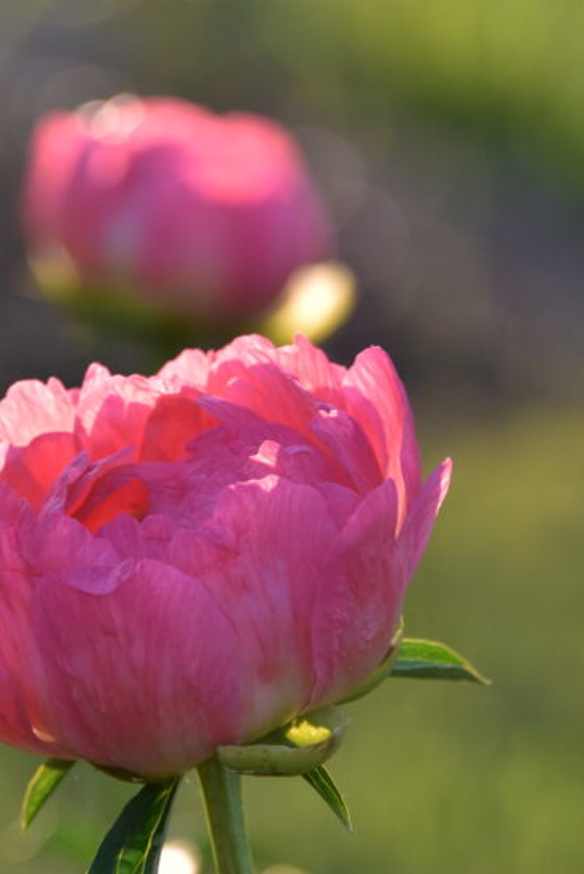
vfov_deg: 3.4
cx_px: 169
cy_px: 556
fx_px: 14590
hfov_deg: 2.3
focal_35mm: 600
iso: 1800
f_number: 6.3
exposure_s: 1/1600
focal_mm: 300
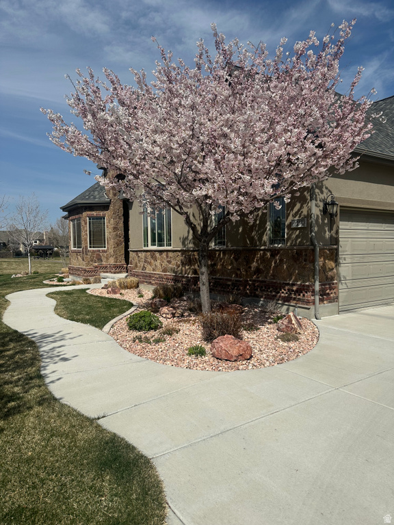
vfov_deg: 71.6
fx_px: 364
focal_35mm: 24
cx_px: 197
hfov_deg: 56.8
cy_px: 262
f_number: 1.78
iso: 80
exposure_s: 1/8929
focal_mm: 6.86
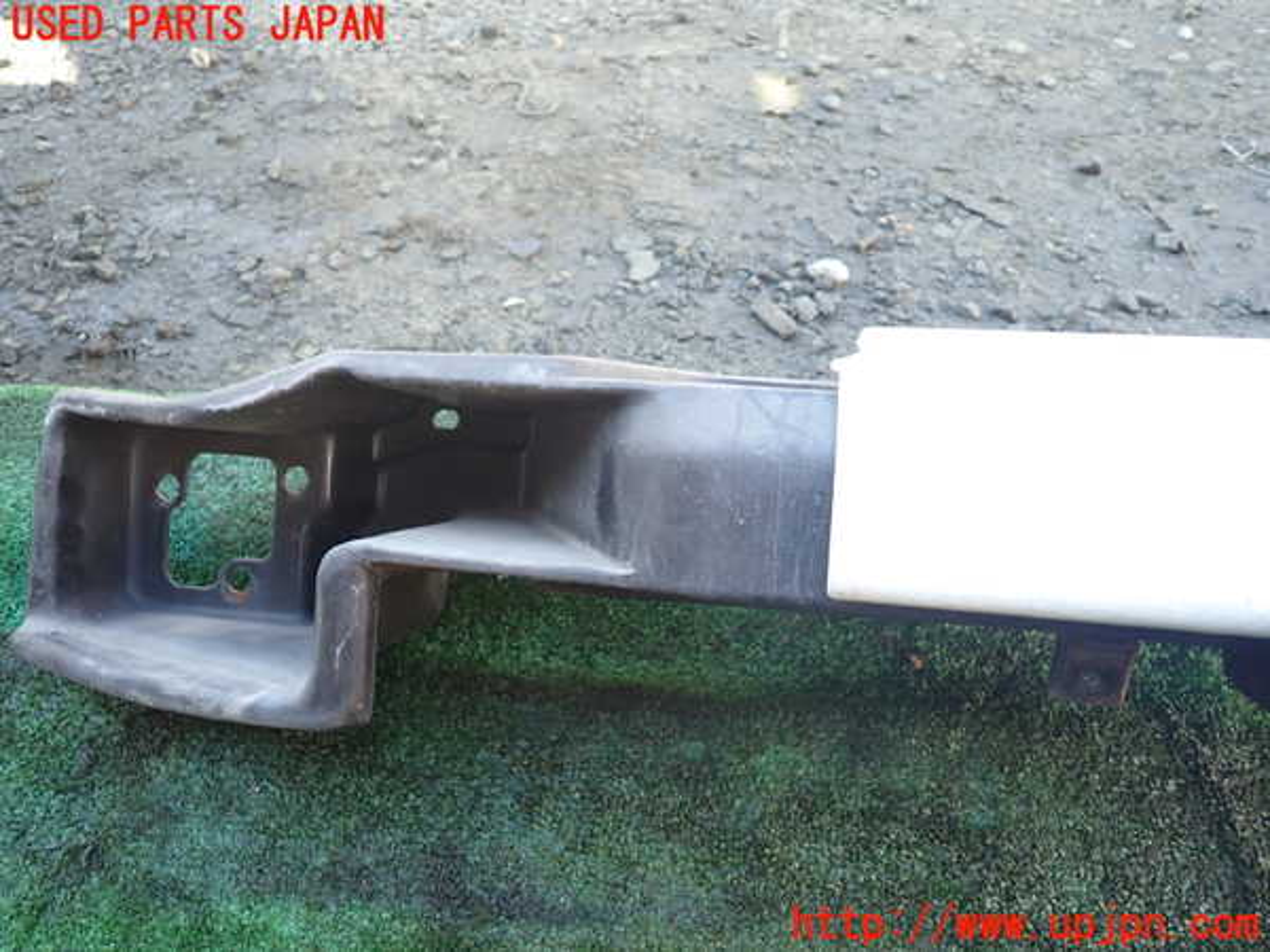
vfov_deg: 54.9
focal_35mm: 25
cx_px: 635
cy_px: 476
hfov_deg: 69.4
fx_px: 917
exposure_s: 1/80
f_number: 2
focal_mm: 4.5
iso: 100
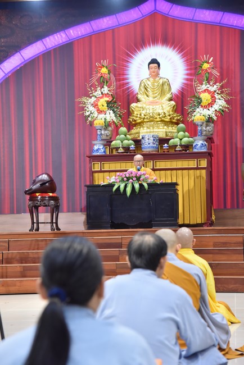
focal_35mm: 78
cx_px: 122
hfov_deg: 17.5
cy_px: 182
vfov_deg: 26.0
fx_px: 792
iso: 3200
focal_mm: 78
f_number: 5
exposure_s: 1/125
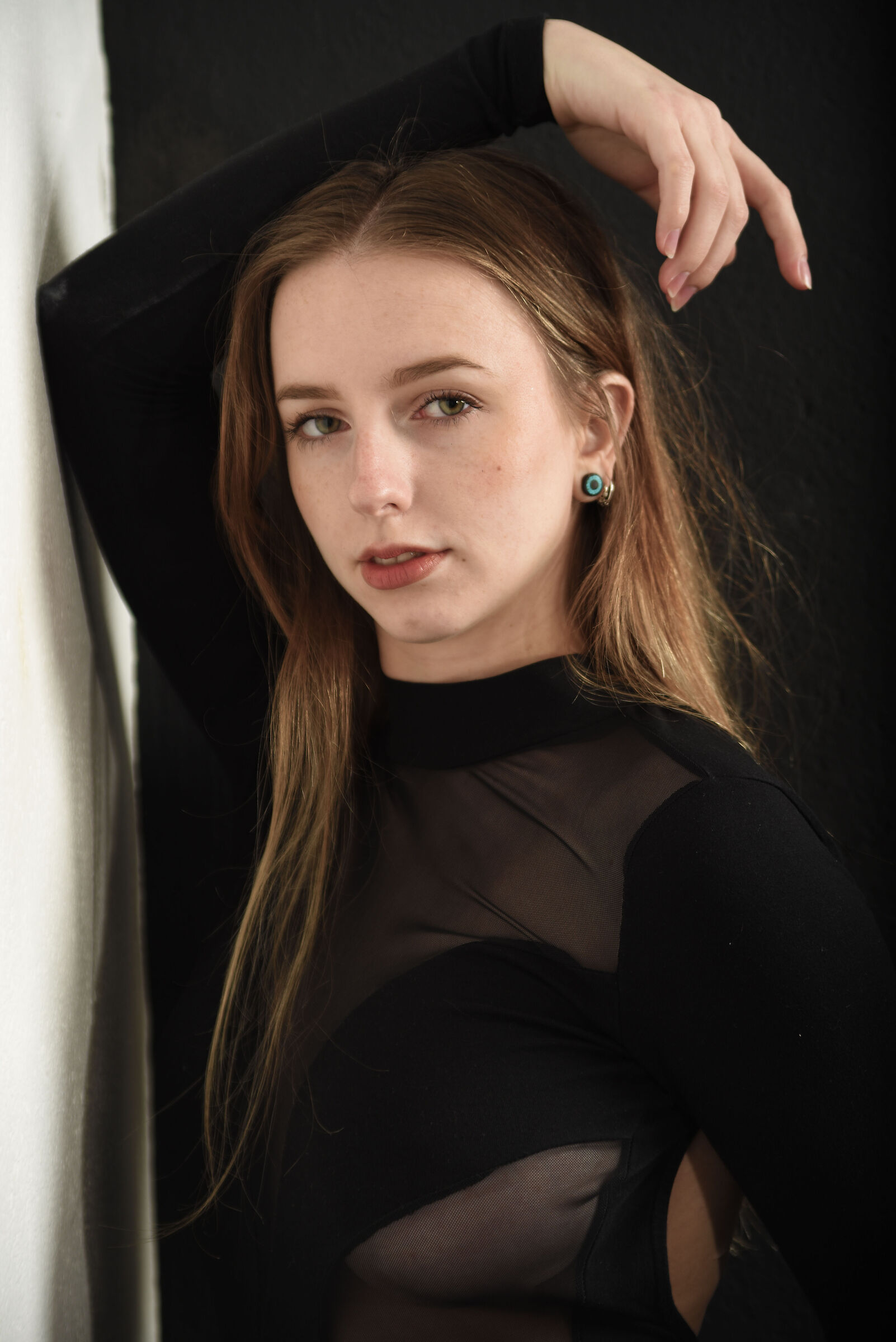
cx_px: 448
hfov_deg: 16.7
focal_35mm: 82
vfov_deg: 24.8
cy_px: 671
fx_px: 3058
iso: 100
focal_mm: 82
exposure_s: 1/200
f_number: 5
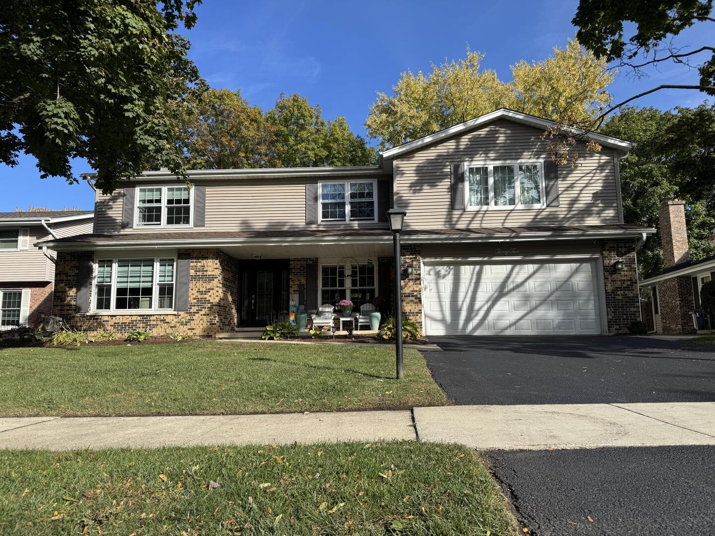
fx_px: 496
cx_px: 358
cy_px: 268
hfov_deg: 71.6
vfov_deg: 56.8
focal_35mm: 24
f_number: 1.78
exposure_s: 1/2959
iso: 80
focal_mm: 6.76
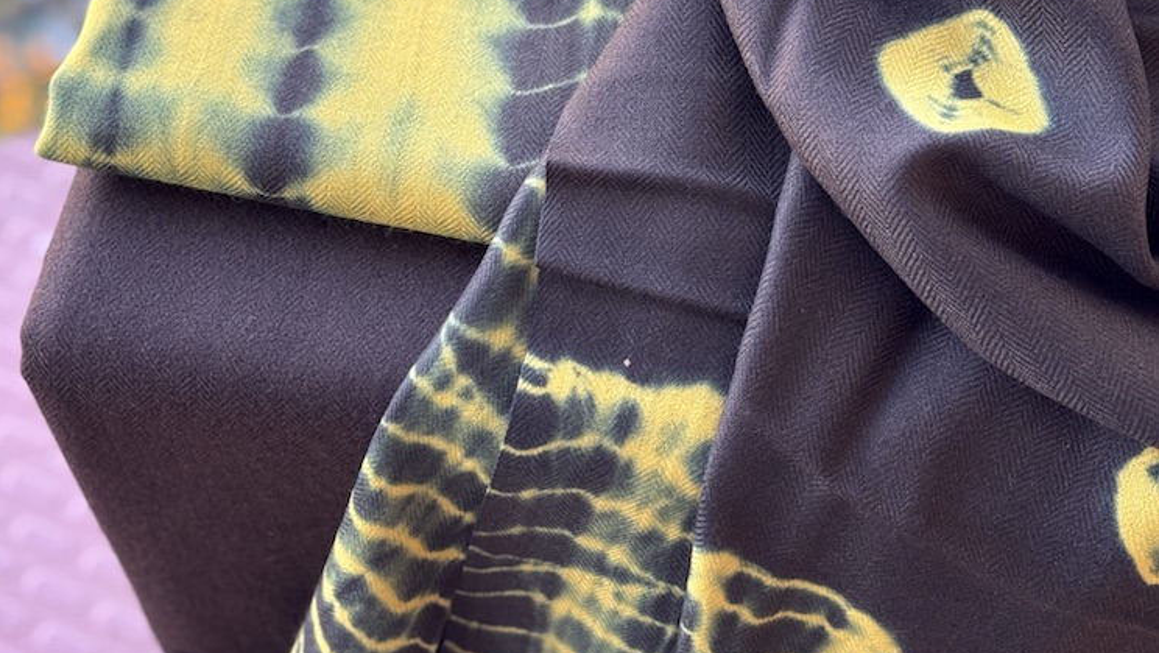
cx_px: 579
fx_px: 2152
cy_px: 42
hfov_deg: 30.1
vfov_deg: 17.0
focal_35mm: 70
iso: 64
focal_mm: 6.76
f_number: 1.78
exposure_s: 1/121
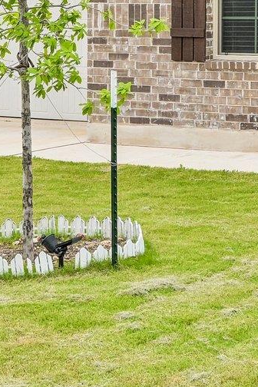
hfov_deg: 10.7
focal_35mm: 126
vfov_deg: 15.9
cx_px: 328
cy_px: -5
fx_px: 1354
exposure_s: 1/250
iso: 100
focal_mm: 21
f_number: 6.7
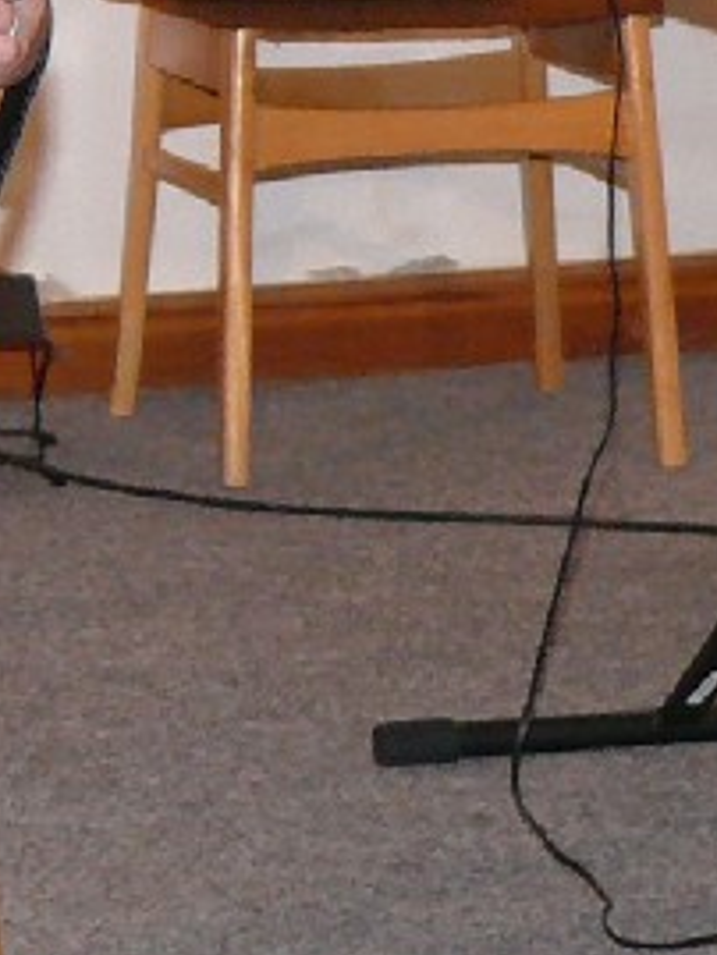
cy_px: 156
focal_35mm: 272
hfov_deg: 5.3
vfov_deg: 7.3
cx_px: -770
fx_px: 7506
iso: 200
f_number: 3.2
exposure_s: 1/30
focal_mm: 10.2
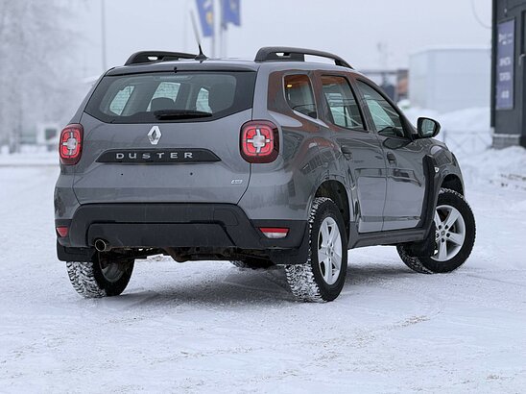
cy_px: 197
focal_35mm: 120
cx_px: 263
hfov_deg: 16.4
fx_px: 1822
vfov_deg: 12.3
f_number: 2.8
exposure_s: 1/99
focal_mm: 15.66
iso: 125
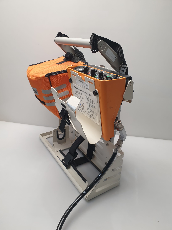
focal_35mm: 26
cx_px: 86
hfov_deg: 53.1
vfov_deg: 67.3
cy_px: 115
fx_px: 172
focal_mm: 4.3
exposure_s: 1/50
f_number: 2.4
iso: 80
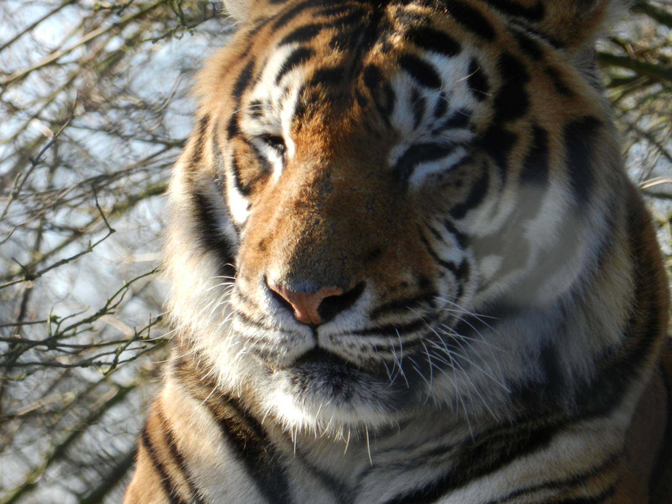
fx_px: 12036
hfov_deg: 3.2
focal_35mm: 620
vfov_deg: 2.4
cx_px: 336
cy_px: 252
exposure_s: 1/200
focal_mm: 110.1
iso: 160
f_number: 5.7
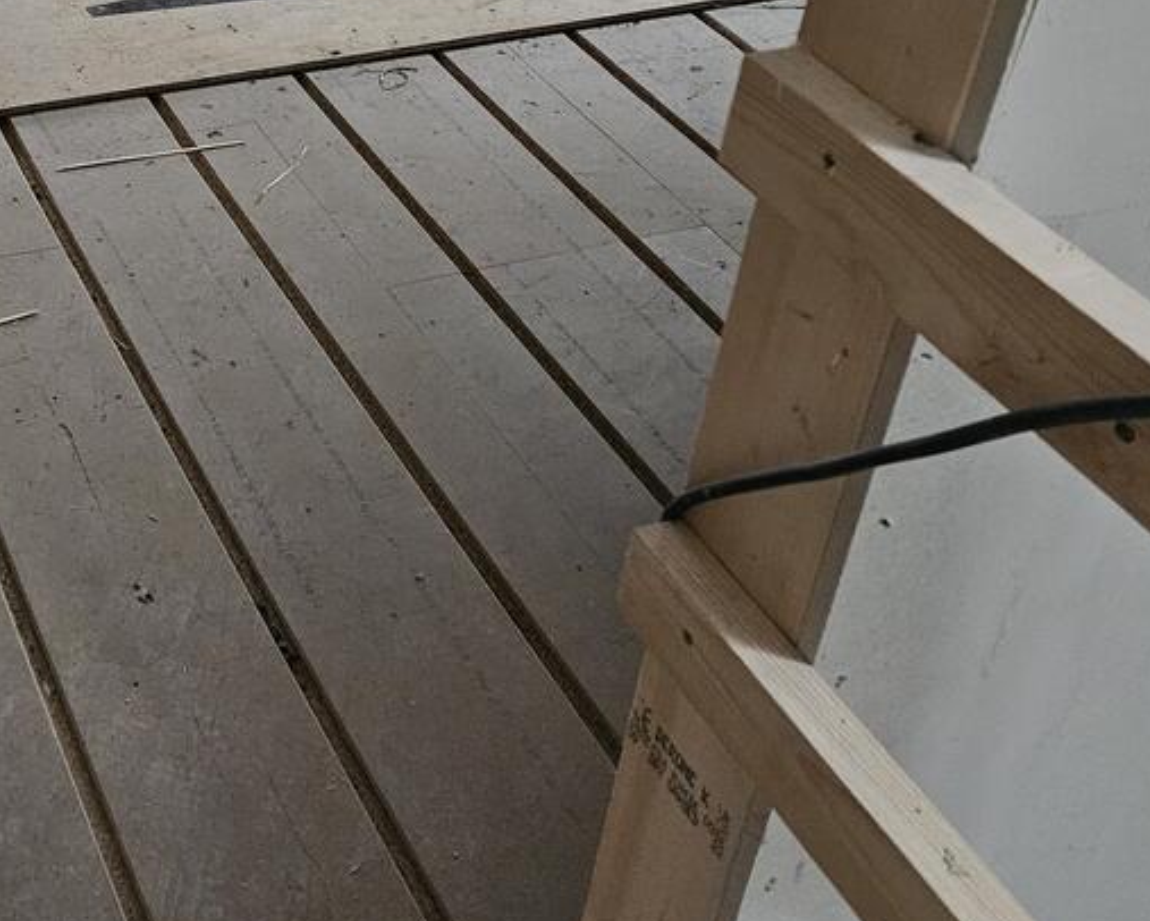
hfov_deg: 34.0
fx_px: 1736
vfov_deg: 28.0
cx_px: 52
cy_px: 9
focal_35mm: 51
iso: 1000
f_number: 1.8
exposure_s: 1/100
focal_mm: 5.4
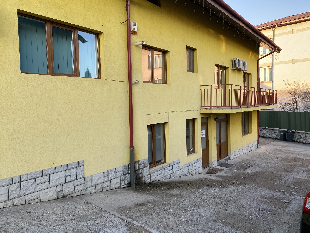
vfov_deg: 53.1
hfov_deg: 67.3
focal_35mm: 26
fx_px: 233
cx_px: 155
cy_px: 116
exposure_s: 1/199
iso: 32
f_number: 1.8
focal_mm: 4.25
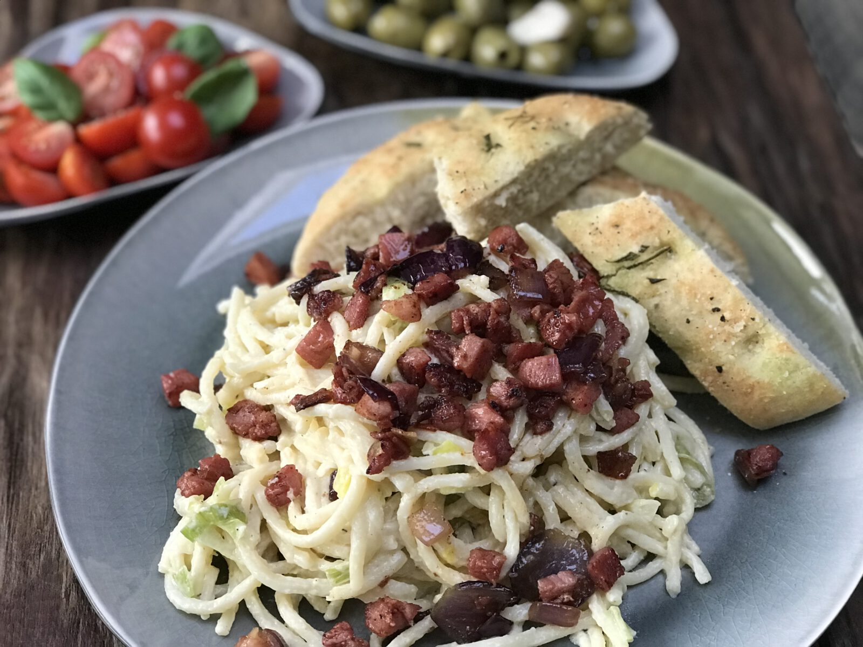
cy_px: 324
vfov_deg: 25.7
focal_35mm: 57
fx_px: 1421
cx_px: 432
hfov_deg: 33.8
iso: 320
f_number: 2.8
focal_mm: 6.6
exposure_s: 1/100
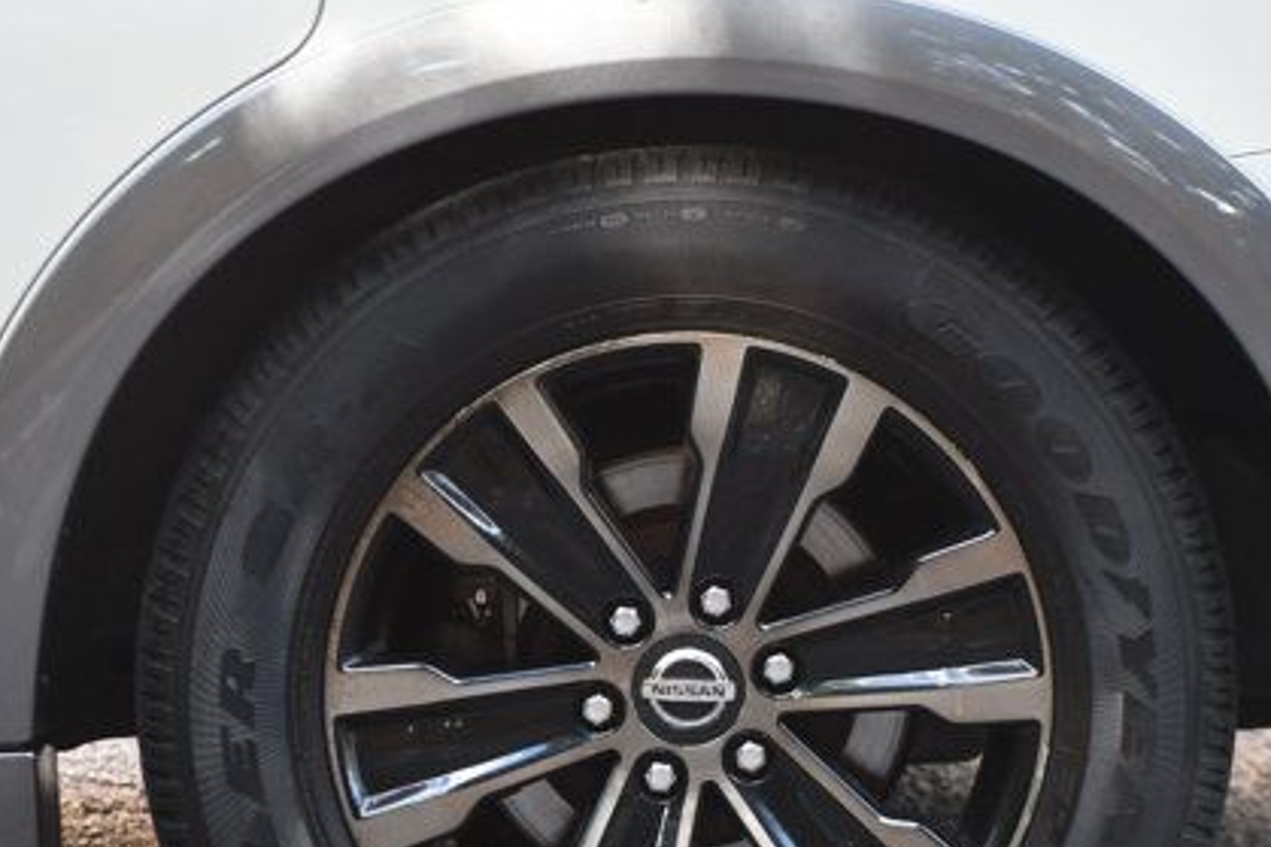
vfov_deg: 6.3
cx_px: 643
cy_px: 590
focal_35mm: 217
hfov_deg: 9.5
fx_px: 7658
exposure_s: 1/250
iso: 800
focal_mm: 95
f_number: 4.8
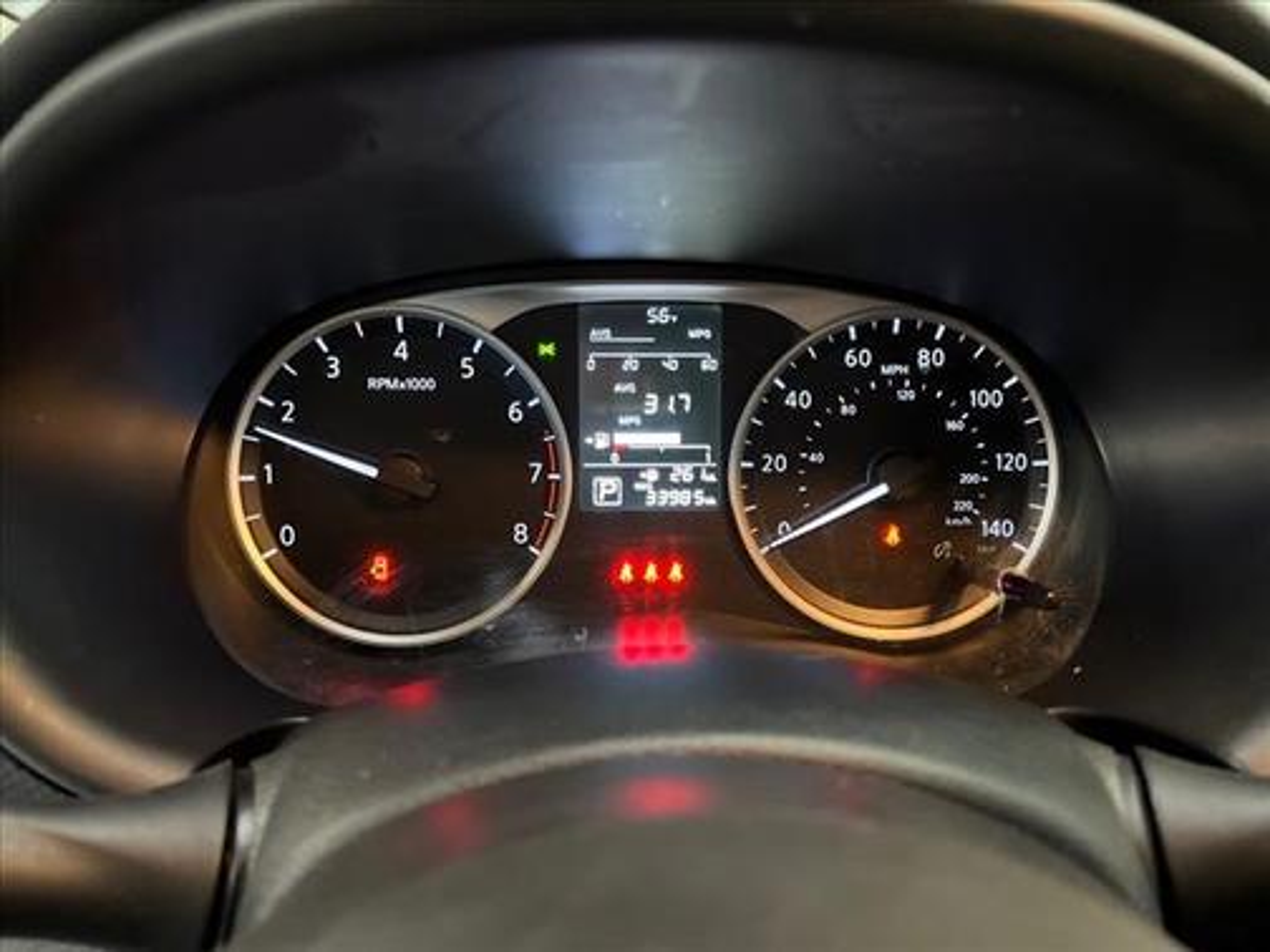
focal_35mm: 26
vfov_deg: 53.1
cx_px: 635
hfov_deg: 67.3
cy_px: 476
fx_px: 954
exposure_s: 1/30
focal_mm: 5.7
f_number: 1.5
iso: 640
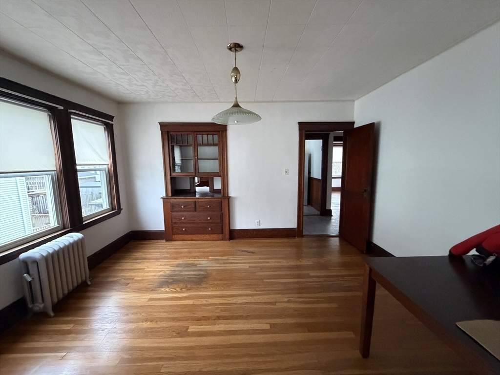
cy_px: 188
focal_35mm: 14
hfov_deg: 102.1
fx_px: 202
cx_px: 250
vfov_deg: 85.7
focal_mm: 2.22
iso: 1000
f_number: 2.2
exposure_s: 1/60
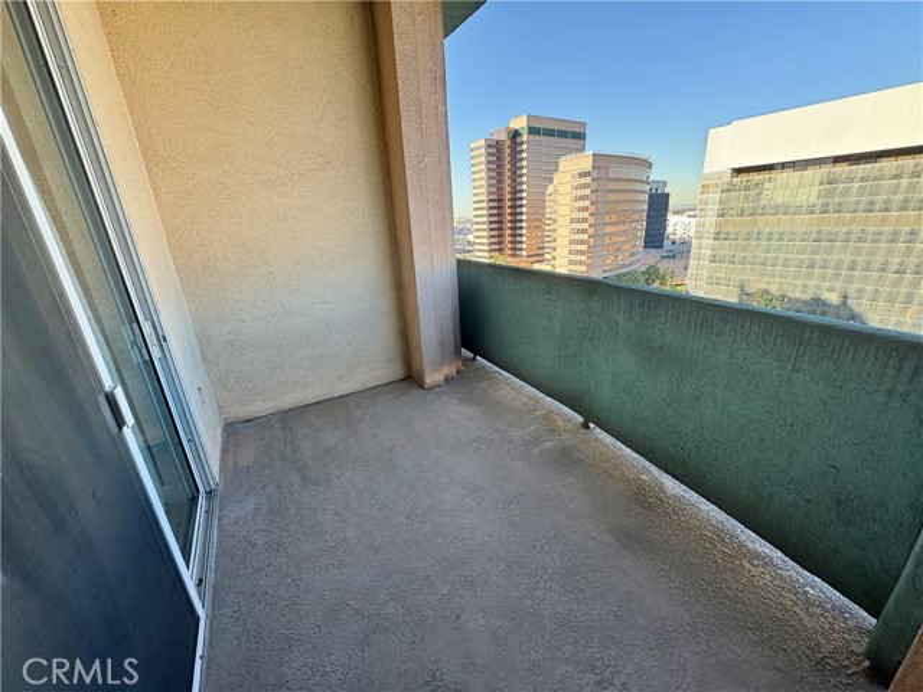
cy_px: 346
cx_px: 462
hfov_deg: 102.1
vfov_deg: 85.7
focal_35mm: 14
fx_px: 373
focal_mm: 2.22
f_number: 2.2
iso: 64
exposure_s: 1/164
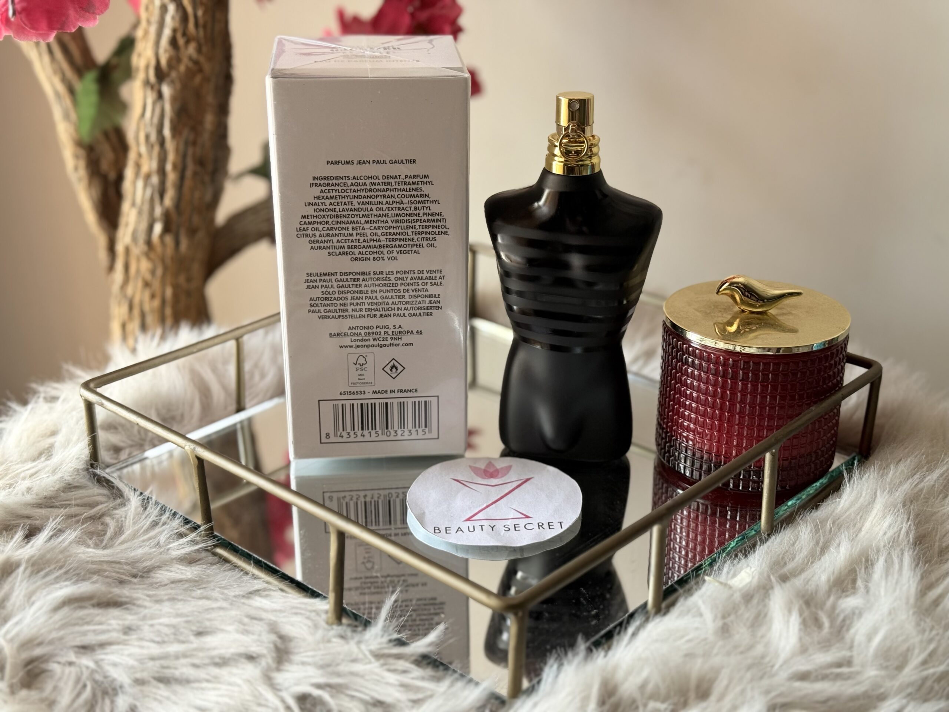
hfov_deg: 39.7
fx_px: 1316
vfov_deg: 30.3
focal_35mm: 48
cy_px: 356
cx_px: 474
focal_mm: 6.76
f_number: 1.78
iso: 80
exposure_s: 1/122
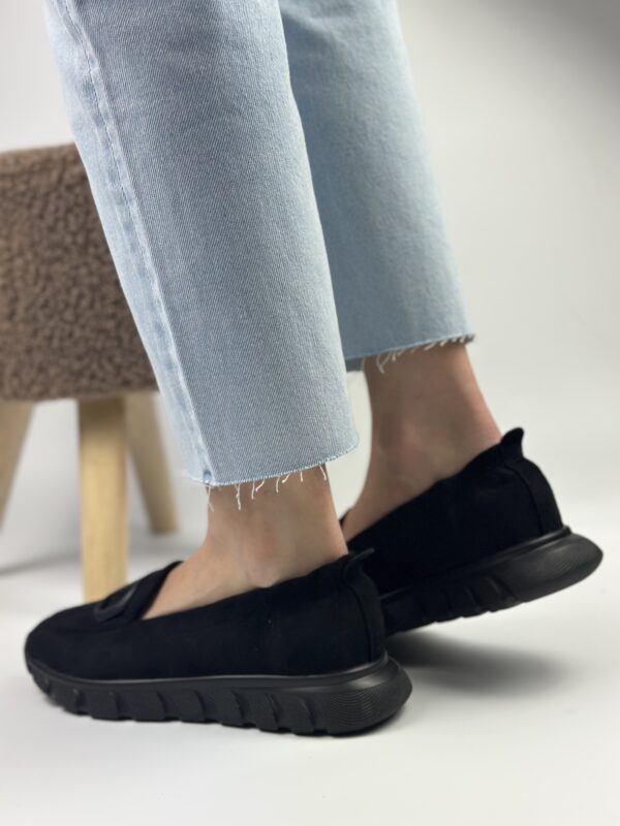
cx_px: 310
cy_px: 413
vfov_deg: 39.7
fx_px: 1146
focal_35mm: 48
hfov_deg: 30.3
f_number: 1.78
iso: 80
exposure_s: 1/1062
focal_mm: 6.86
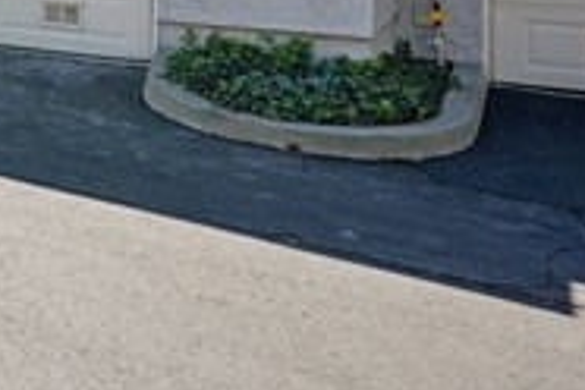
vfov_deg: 21.1
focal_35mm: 55
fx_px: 894
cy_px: -186
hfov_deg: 29.9
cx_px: -151
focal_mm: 16
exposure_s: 1/500
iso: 400
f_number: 8
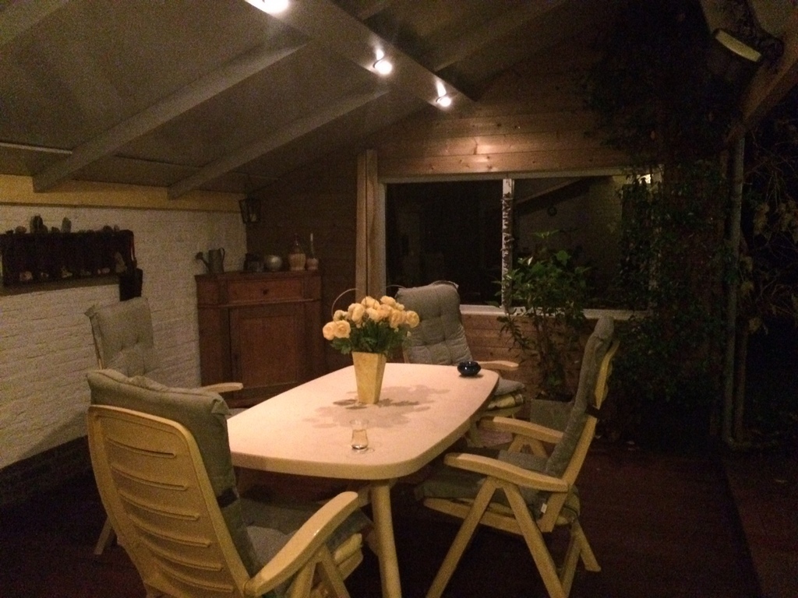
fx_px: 669
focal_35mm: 29
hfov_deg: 61.7
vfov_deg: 48.2
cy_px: 299
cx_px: 399
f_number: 2.2
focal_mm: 4.15
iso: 1000
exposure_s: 1/17
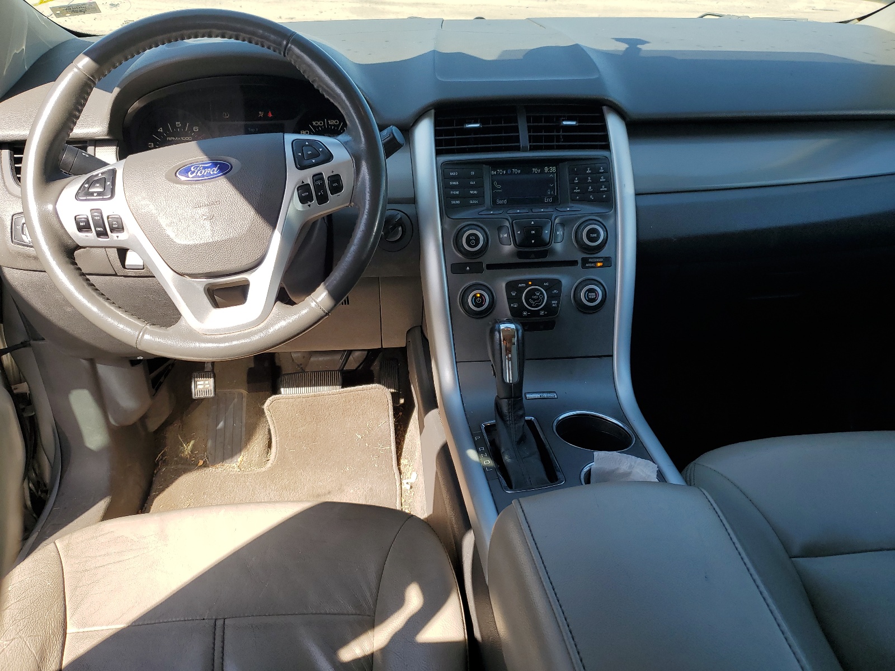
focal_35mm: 26
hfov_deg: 67.3
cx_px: 448
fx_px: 672
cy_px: 336
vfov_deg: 53.1
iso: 50
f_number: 1.5
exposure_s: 1/909
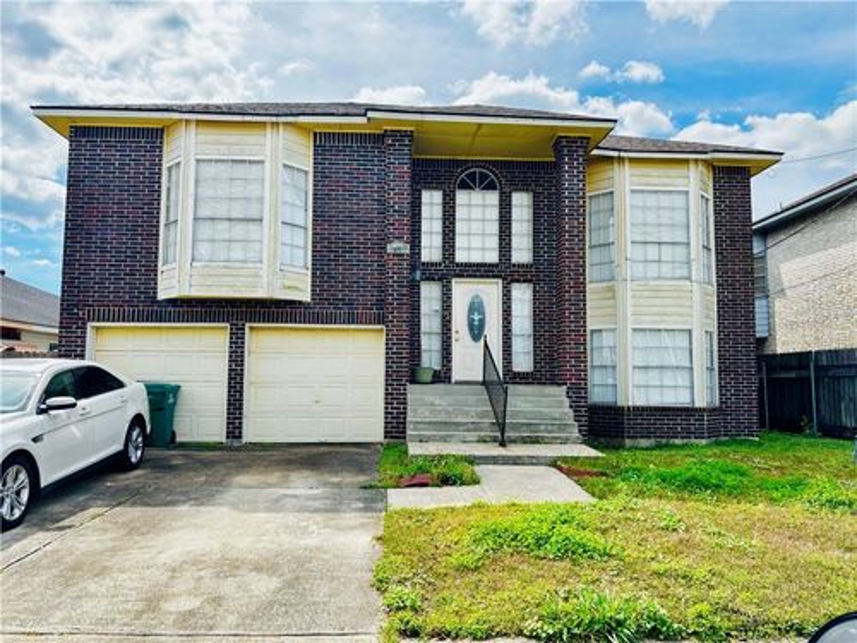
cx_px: 428
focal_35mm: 26
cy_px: 322
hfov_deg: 67.3
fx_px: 644
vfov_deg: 53.1
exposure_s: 1/1590
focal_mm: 5.96
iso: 50
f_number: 1.6
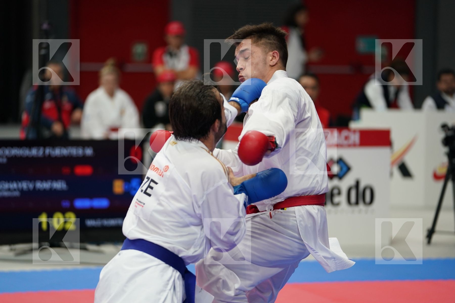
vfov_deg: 9.4
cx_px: 228
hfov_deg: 14.1
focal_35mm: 146
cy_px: 152
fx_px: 1845
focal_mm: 146
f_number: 2.8
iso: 1250
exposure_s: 1/1000
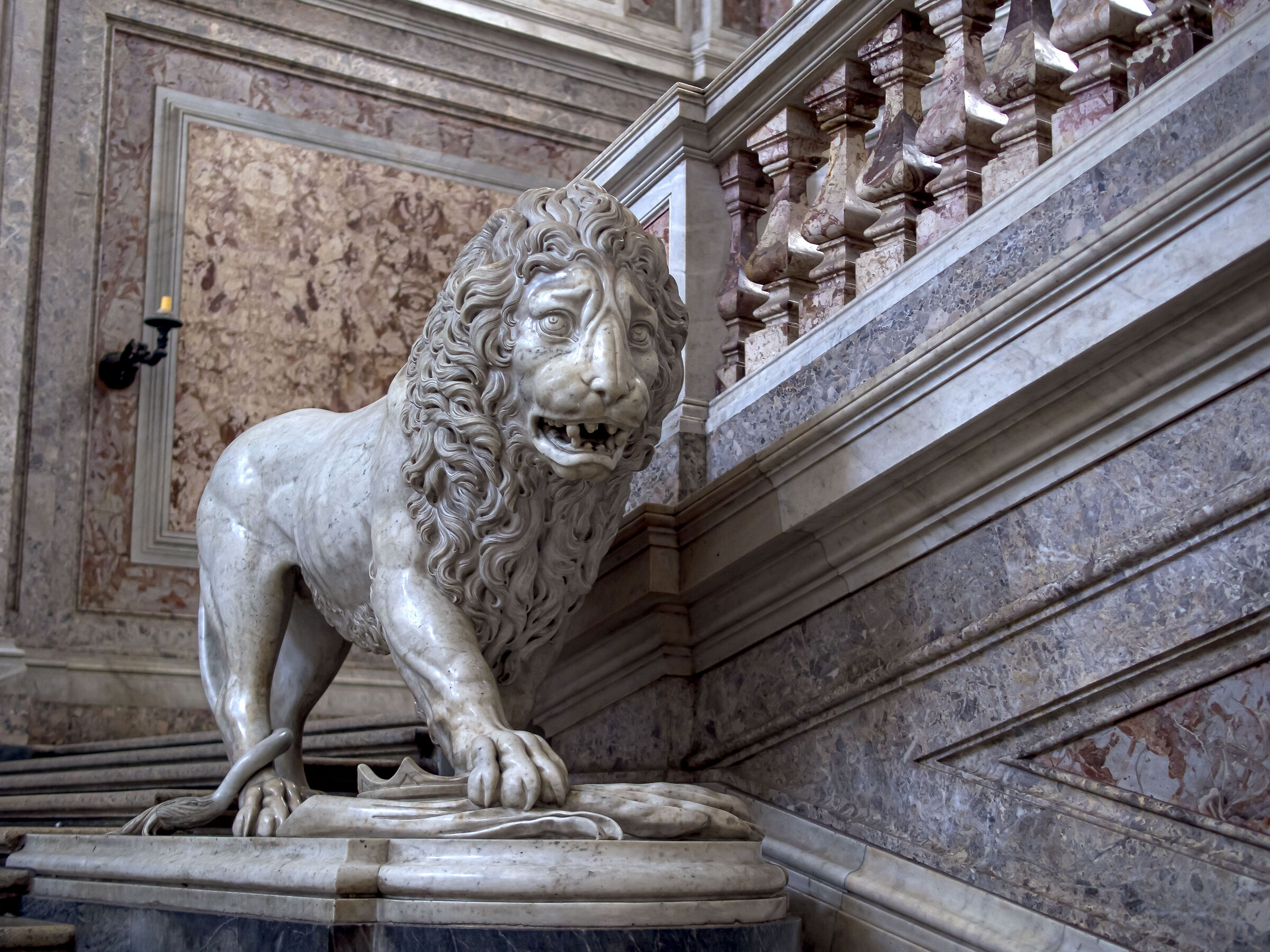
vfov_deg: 29.1
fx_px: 1834
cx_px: 635
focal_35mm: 50
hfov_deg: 38.2
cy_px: 476
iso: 200
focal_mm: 25
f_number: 1.8
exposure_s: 1/30
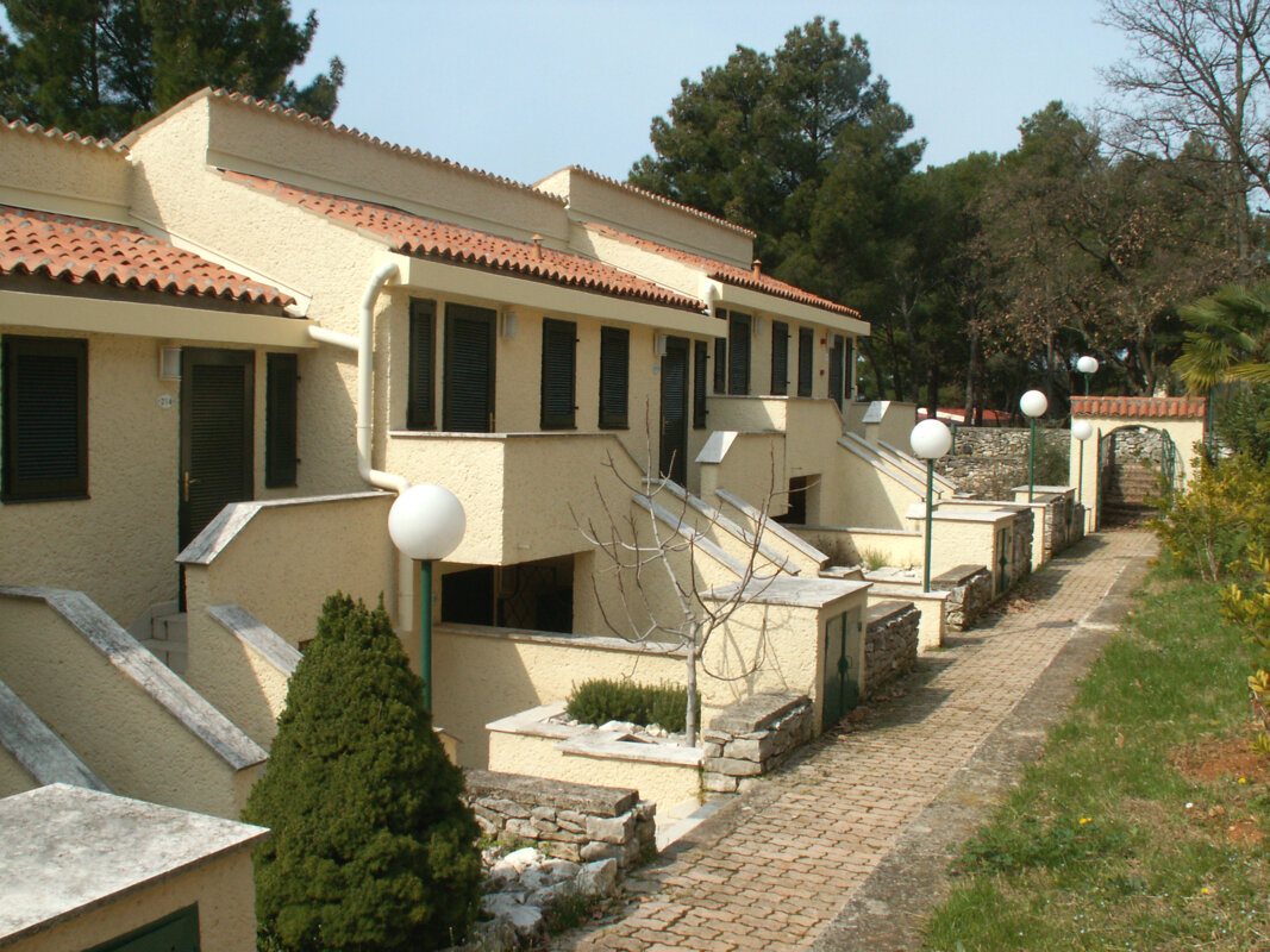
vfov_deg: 40.7
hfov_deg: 52.6
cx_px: 635
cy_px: 476
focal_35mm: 35
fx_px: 1284
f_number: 7.1
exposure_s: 1/250
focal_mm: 5.86
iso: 50
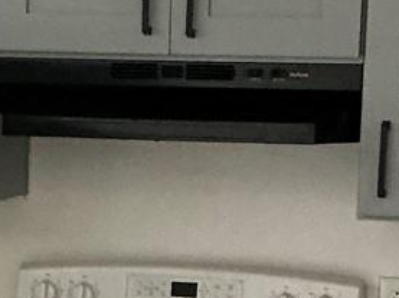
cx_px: 60
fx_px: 1865
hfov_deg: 12.1
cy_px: 331
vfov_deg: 9.1
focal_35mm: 162
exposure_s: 1/60
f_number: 1.8
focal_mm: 3
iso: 250
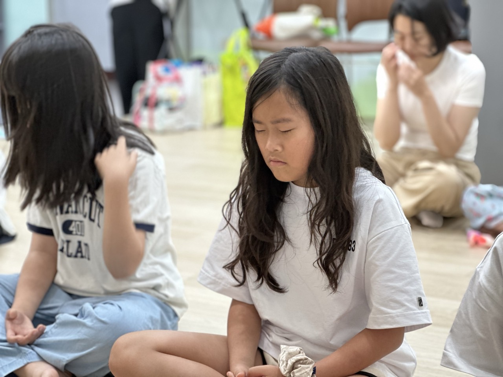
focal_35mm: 77
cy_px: 188
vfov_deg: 19.1
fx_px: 1119
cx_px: 252
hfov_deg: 25.3
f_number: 2.8
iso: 250
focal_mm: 9
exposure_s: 1/40
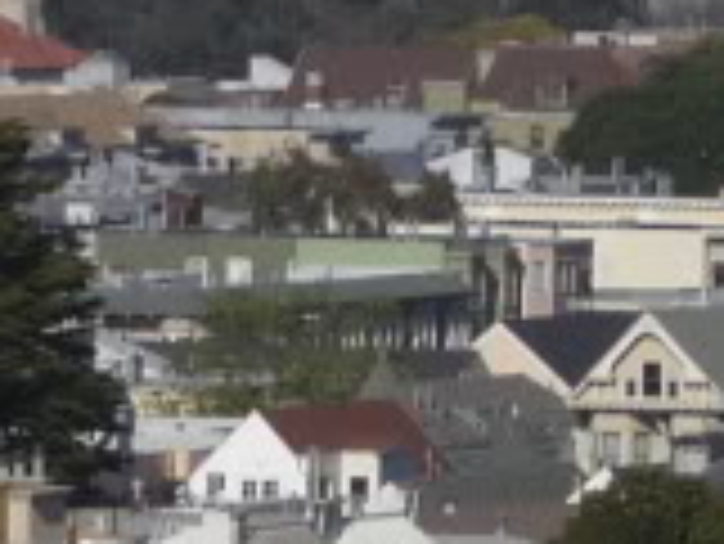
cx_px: 1286
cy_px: -382
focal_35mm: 942
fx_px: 19717
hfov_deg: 2.1
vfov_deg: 1.6
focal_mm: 24.1
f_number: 11
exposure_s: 1/250
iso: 100
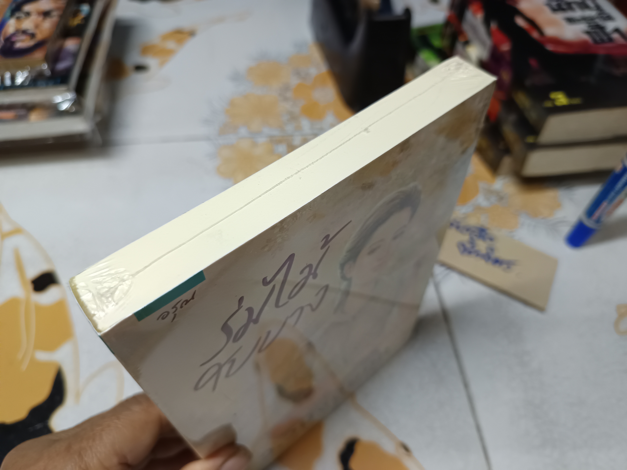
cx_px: 314
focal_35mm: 24
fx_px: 435
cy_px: 235
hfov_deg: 71.6
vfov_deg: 56.8
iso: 986
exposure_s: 1/33.3
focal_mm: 5.31
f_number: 1.7
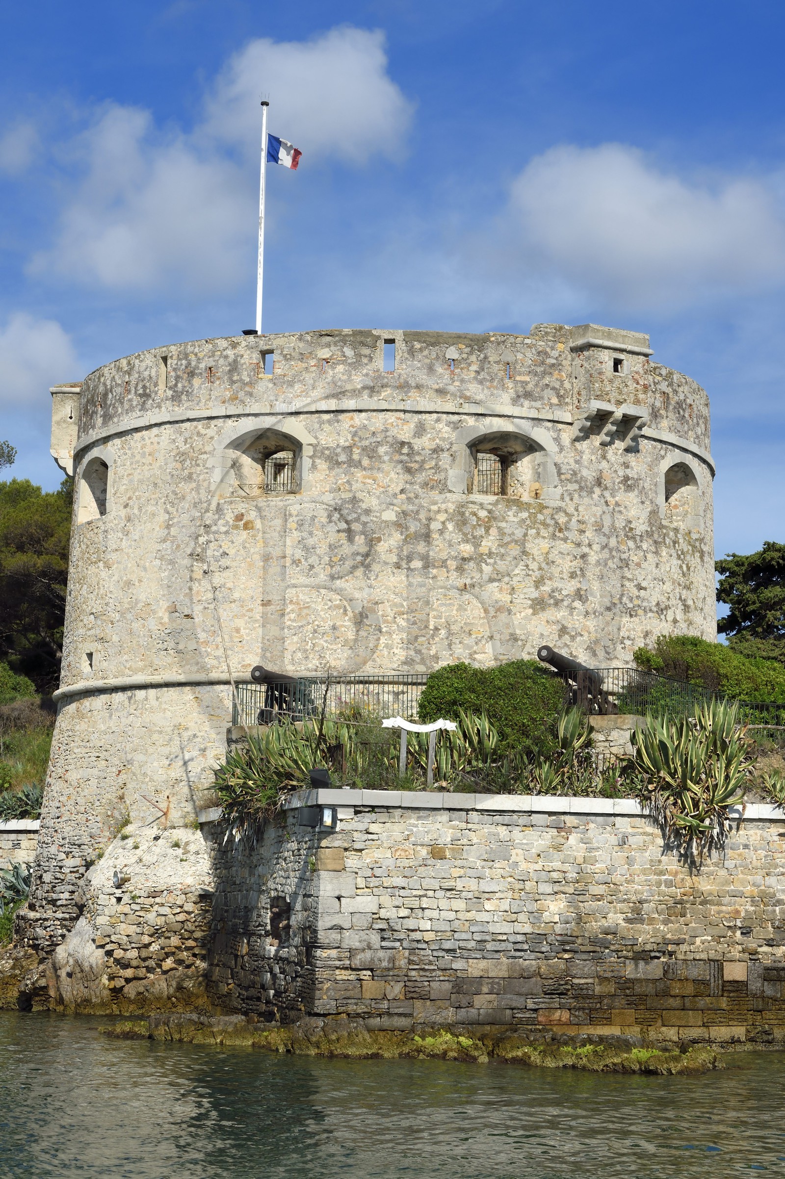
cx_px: 392
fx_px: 2292
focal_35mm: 70
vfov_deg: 28.9
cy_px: 590
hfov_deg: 19.4
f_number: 13
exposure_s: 1/400
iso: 200
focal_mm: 70
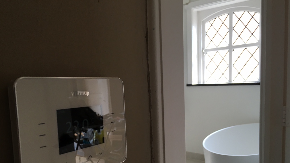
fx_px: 246
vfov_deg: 36.3
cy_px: 108
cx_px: 145
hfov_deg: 61.0
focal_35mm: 32
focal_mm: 4.15
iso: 32
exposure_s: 1/33
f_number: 2.2
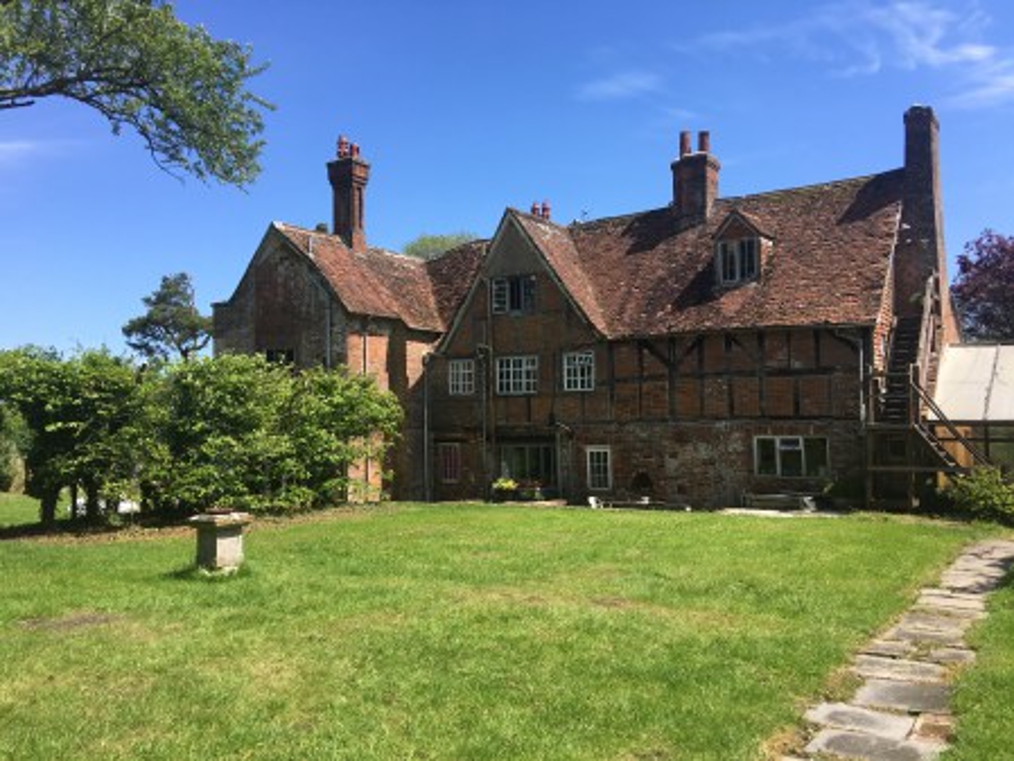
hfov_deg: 61.6
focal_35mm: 29
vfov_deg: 48.2
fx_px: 850
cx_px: 507
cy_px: 380
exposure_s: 1/999
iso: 25
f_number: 2.2
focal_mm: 4.15
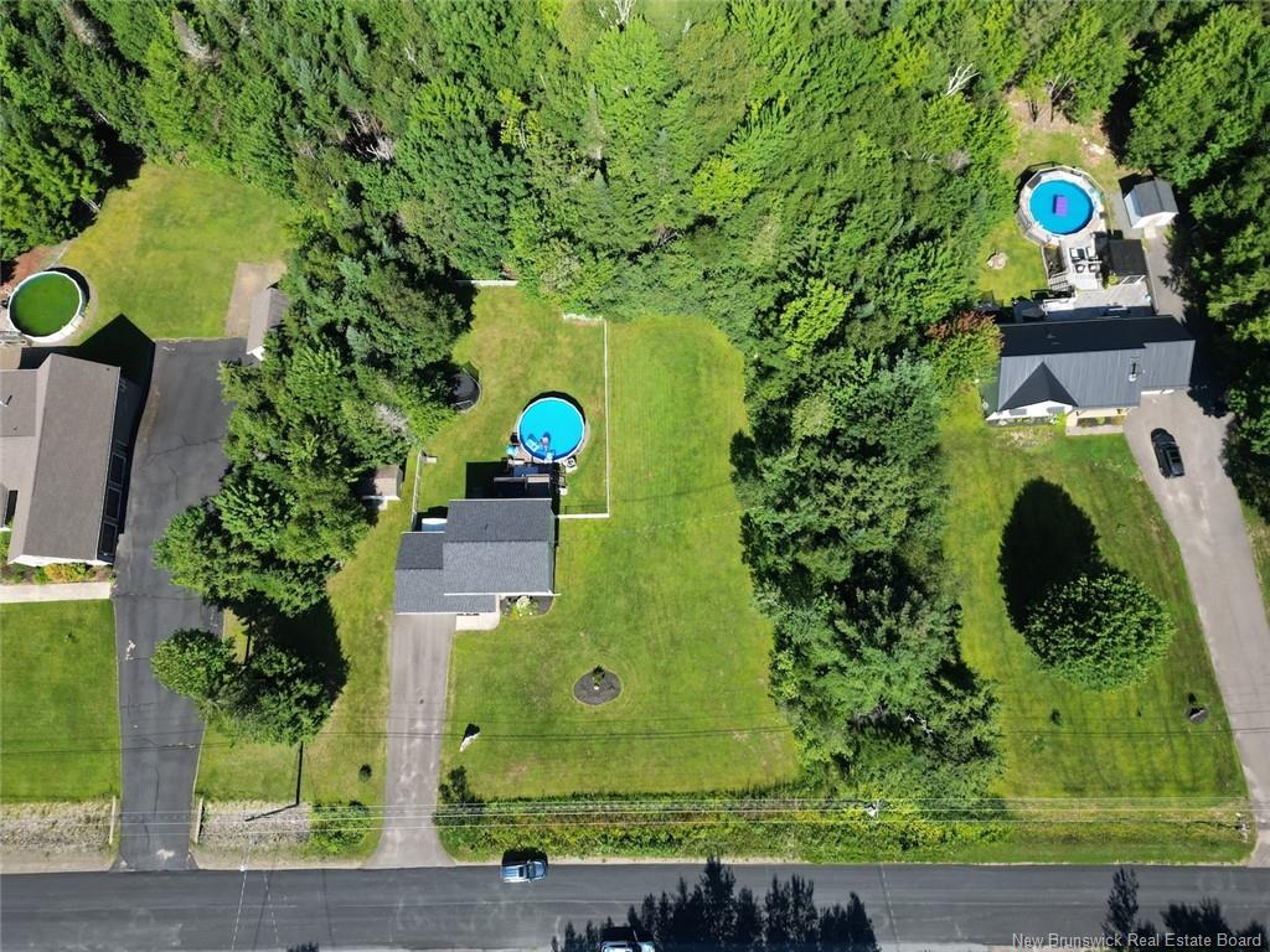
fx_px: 881
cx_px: 635
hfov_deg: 71.6
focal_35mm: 24
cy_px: 476
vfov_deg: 56.8
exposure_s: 1/1250
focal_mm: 6.72
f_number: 1.7
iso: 100
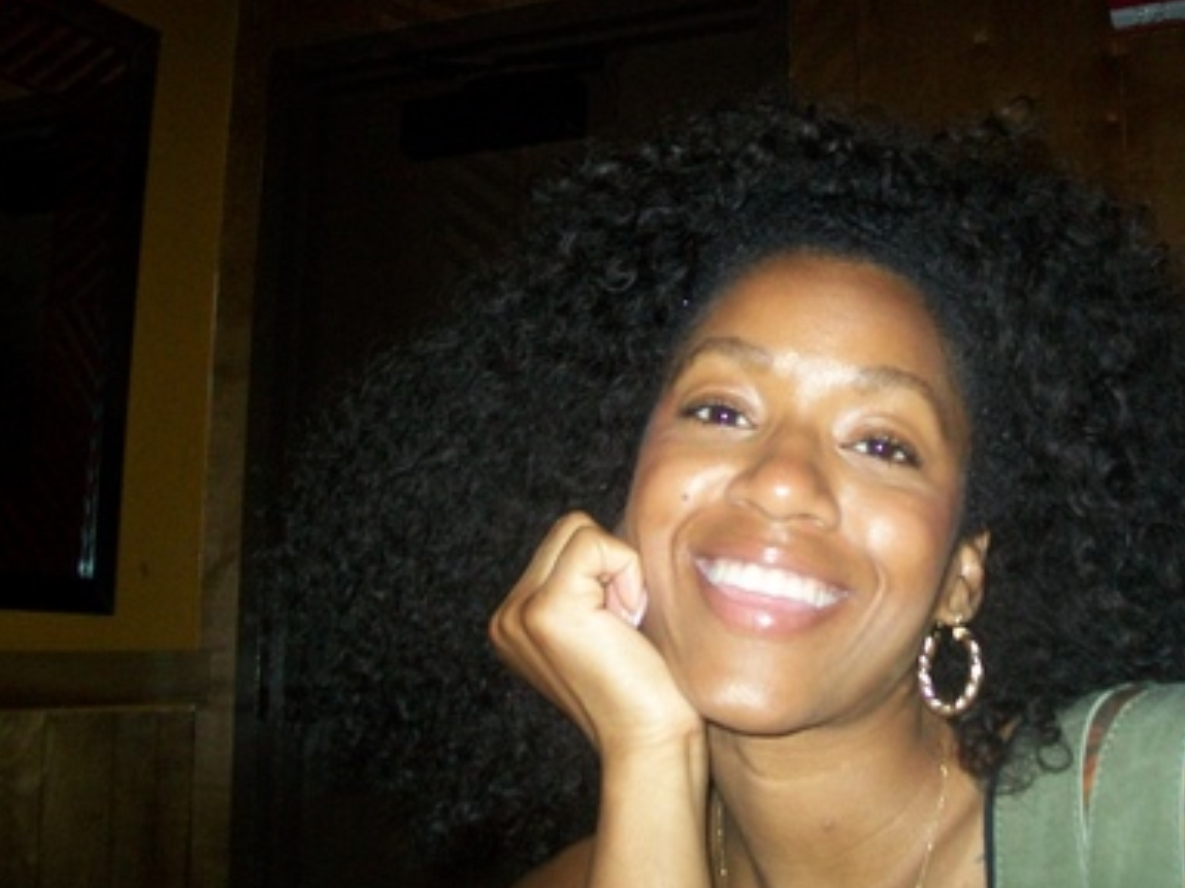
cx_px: 755
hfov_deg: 40.1
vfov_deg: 30.8
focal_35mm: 47
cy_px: 345
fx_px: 1608
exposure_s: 1/60
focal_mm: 6
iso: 160
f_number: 2.7
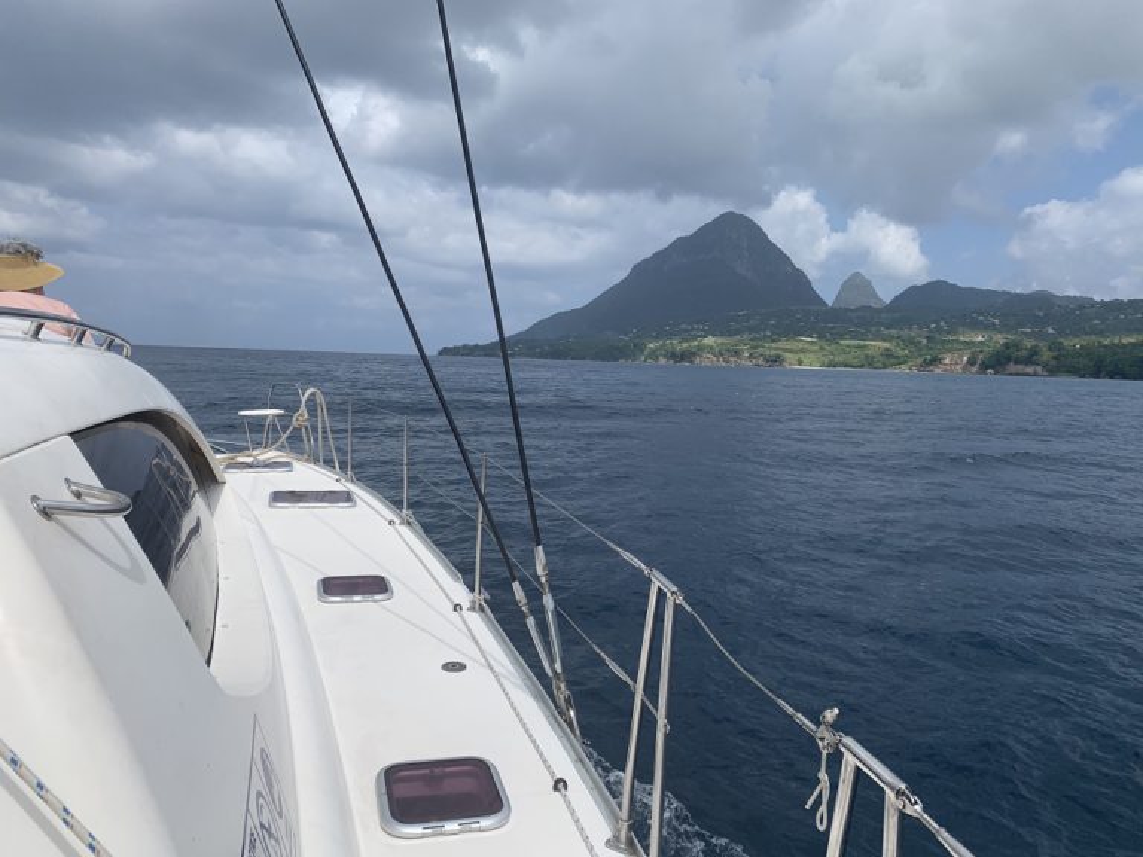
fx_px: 859
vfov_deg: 53.1
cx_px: 572
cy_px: 428
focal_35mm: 26
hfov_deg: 67.3
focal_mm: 4.25
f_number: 1.8
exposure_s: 1/4274
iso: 25
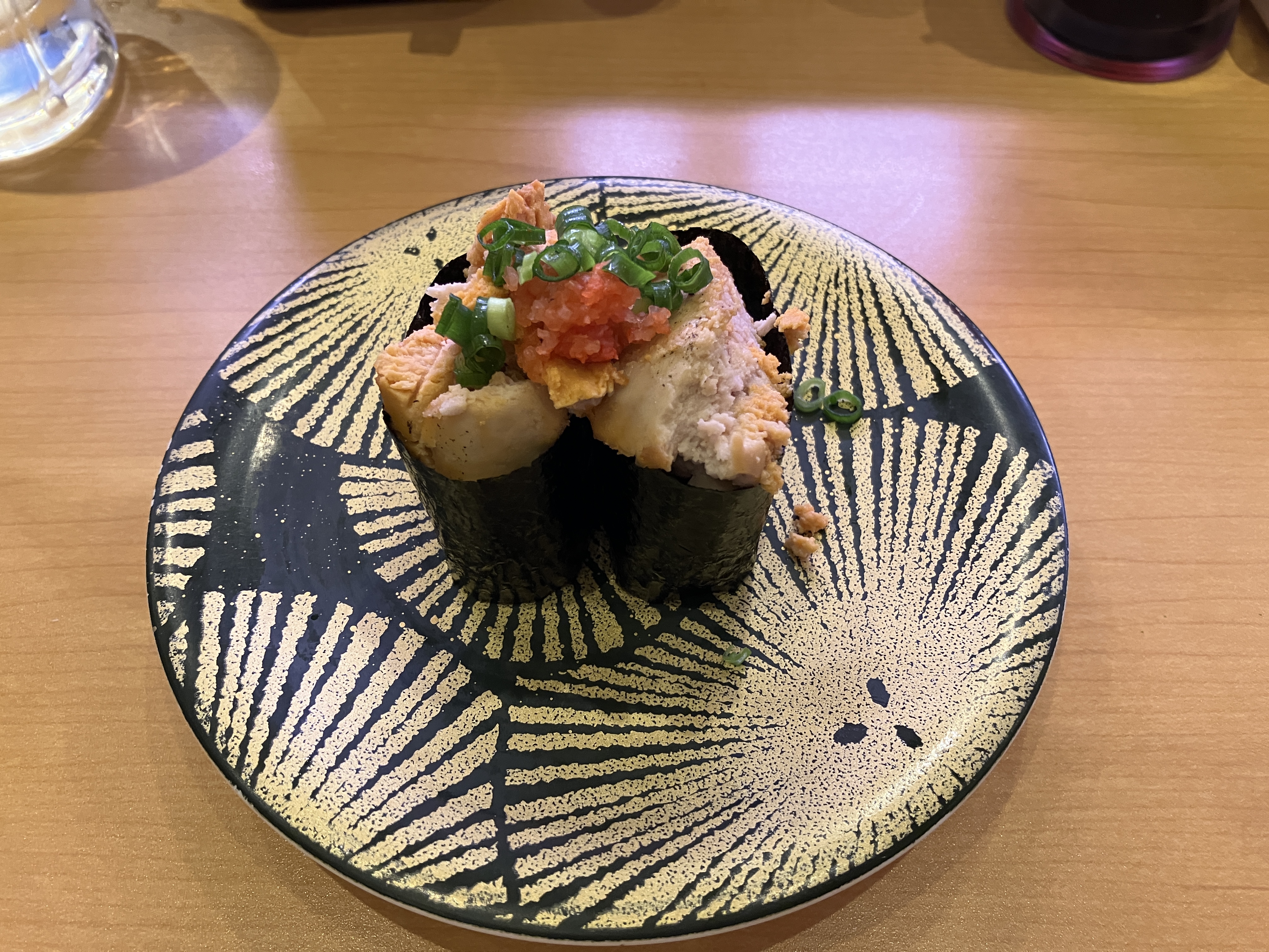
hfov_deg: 63.4
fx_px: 1026
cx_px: 634
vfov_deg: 49.7
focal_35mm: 28
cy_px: 476
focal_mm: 3.99
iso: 160
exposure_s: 1/60
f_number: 1.8
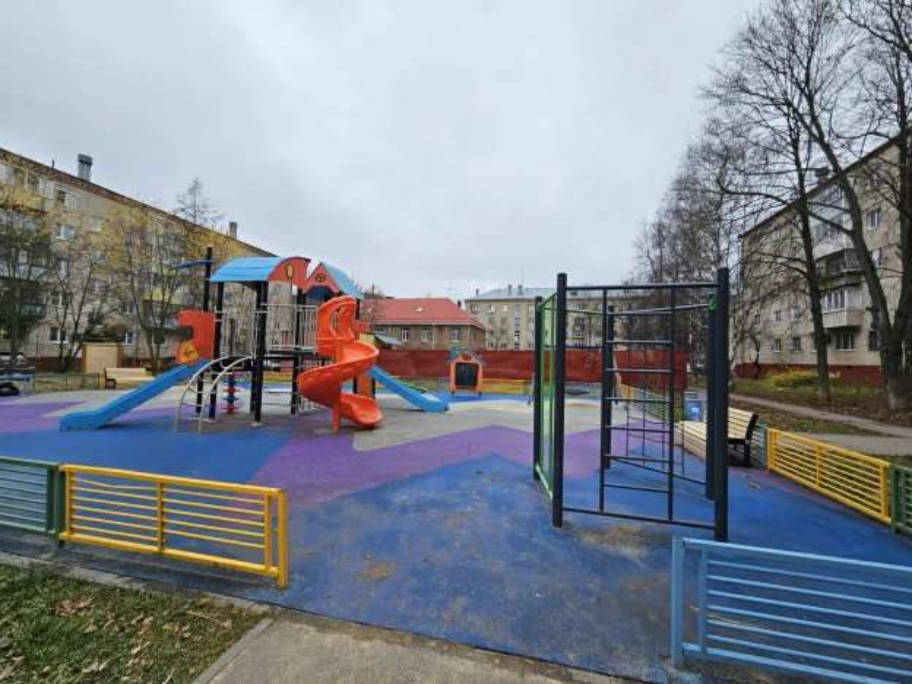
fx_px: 343
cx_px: 456
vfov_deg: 89.9
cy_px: 342
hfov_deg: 106.2
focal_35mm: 13
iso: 50
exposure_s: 1/364
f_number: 2.2
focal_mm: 2.2
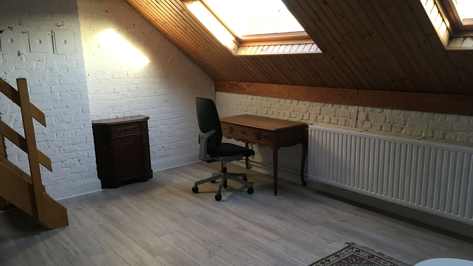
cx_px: 236
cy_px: 153
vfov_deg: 36.6
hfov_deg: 61.0
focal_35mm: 32
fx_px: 401
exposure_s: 1/33
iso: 50
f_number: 2.2
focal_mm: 4.15
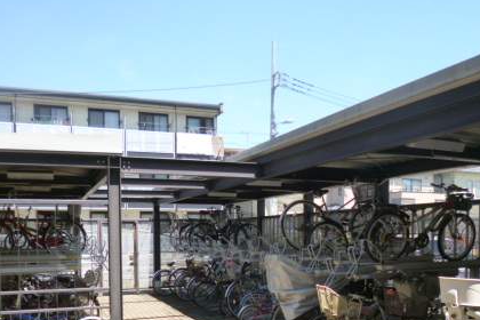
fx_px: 507
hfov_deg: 50.6
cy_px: 261
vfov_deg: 33.9
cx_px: 271
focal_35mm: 38
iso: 160
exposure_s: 1/640
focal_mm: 4.3
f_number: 2.5
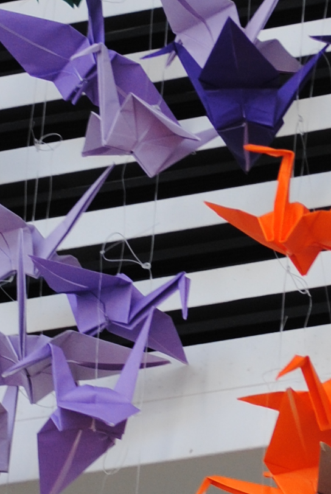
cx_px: 171
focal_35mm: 393
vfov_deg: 5.2
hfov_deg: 3.5
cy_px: 165
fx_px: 5407
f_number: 4
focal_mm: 55
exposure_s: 1/60
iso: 200
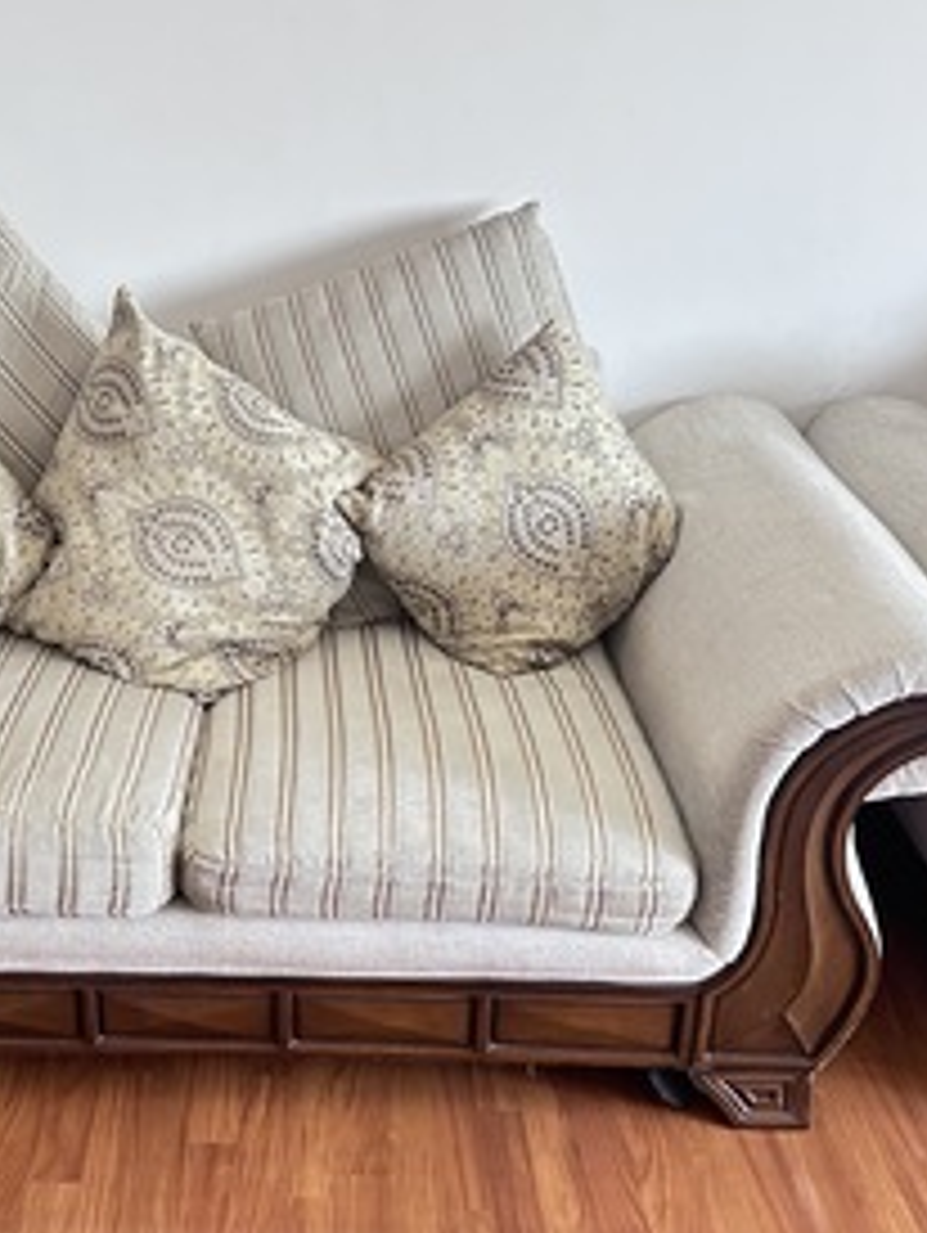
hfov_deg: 35.4
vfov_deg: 46.7
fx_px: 1426
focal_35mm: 40
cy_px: 650
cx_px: 259
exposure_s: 1/60
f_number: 1.78
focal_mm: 6.86
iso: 800
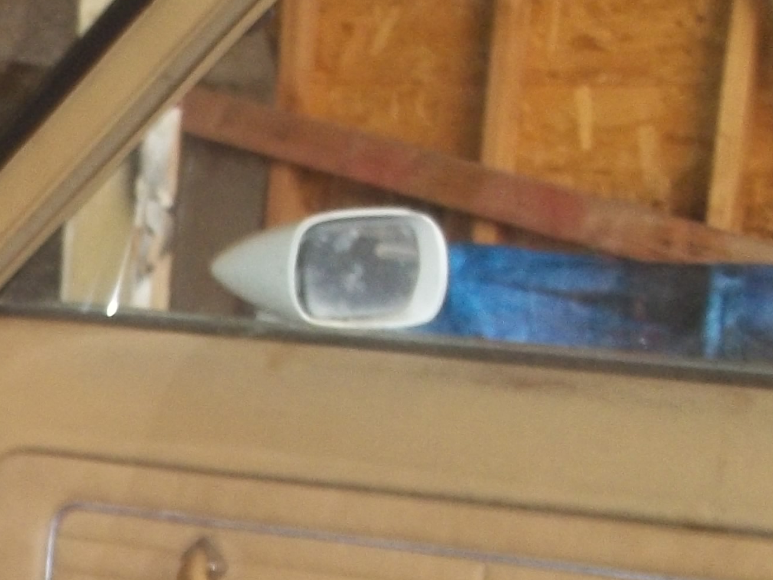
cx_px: -465
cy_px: 694
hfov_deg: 16.3
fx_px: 2412
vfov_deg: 13.3
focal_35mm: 108
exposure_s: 1/30
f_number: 3.3
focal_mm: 5.9
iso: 160
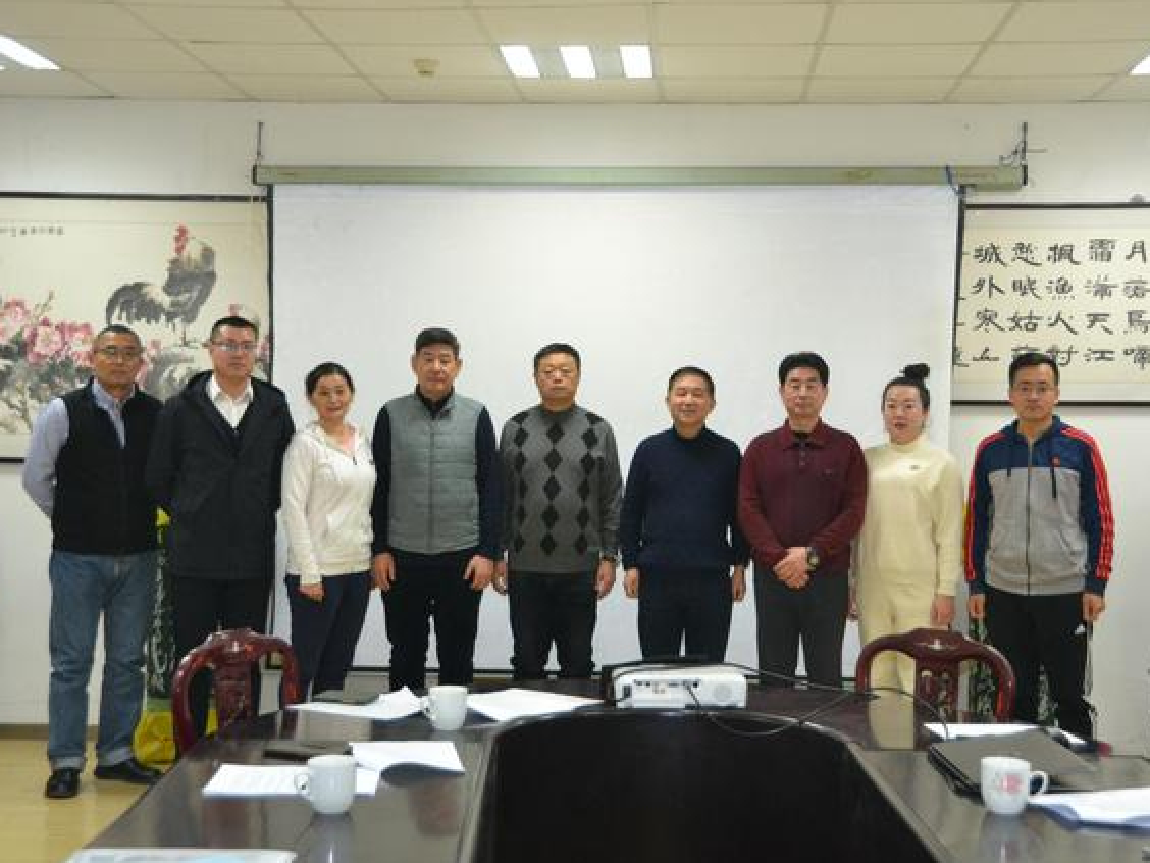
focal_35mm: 52
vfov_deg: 28.3
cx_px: 581
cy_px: 434
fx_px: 1713
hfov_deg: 37.1
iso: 2000
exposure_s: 1/60
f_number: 4
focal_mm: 31
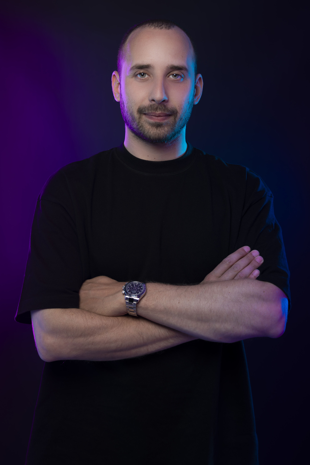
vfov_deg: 44.5
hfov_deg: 30.5
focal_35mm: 44
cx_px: 155
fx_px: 568
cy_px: 232
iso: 50
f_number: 4
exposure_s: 1/10
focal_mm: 44
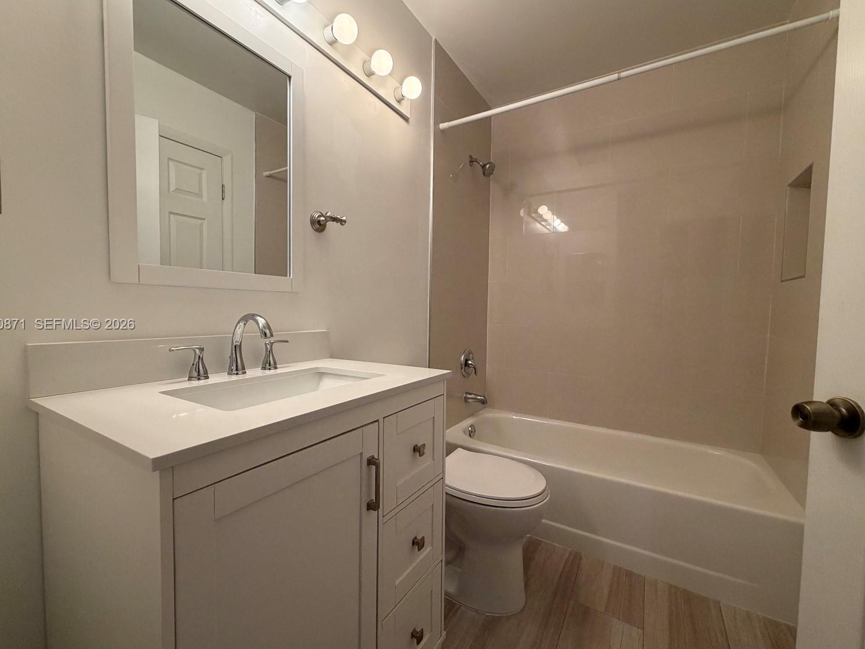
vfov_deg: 81.8
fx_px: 375
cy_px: 325
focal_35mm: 15
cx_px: 418
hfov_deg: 98.1
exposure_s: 1/120
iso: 320
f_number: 2.2
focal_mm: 2.22
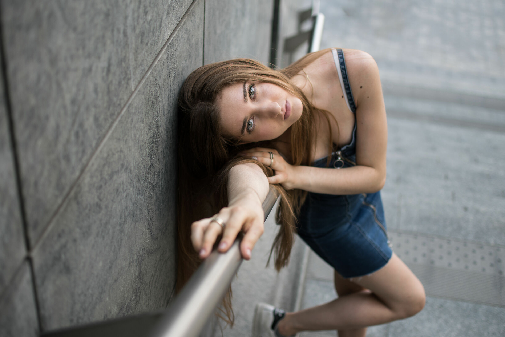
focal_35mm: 52
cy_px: 168
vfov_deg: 26.0
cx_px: 252
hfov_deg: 38.2
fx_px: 729
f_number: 1.8
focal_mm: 35
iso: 100
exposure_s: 1/640
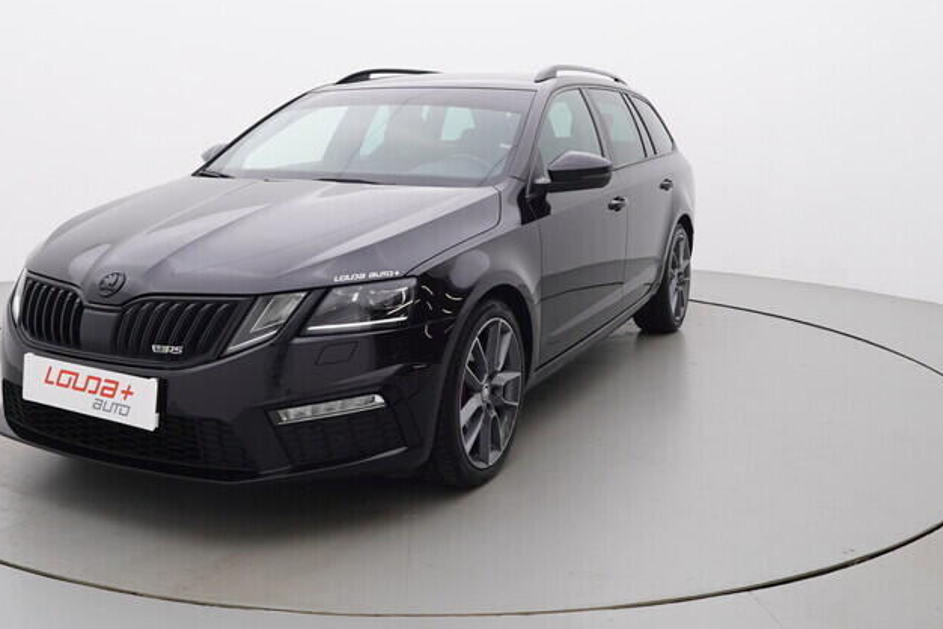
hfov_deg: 52.0
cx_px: 420
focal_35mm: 37
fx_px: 965
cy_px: 265
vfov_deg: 36.1
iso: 200
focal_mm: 15
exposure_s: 1/80
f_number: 5
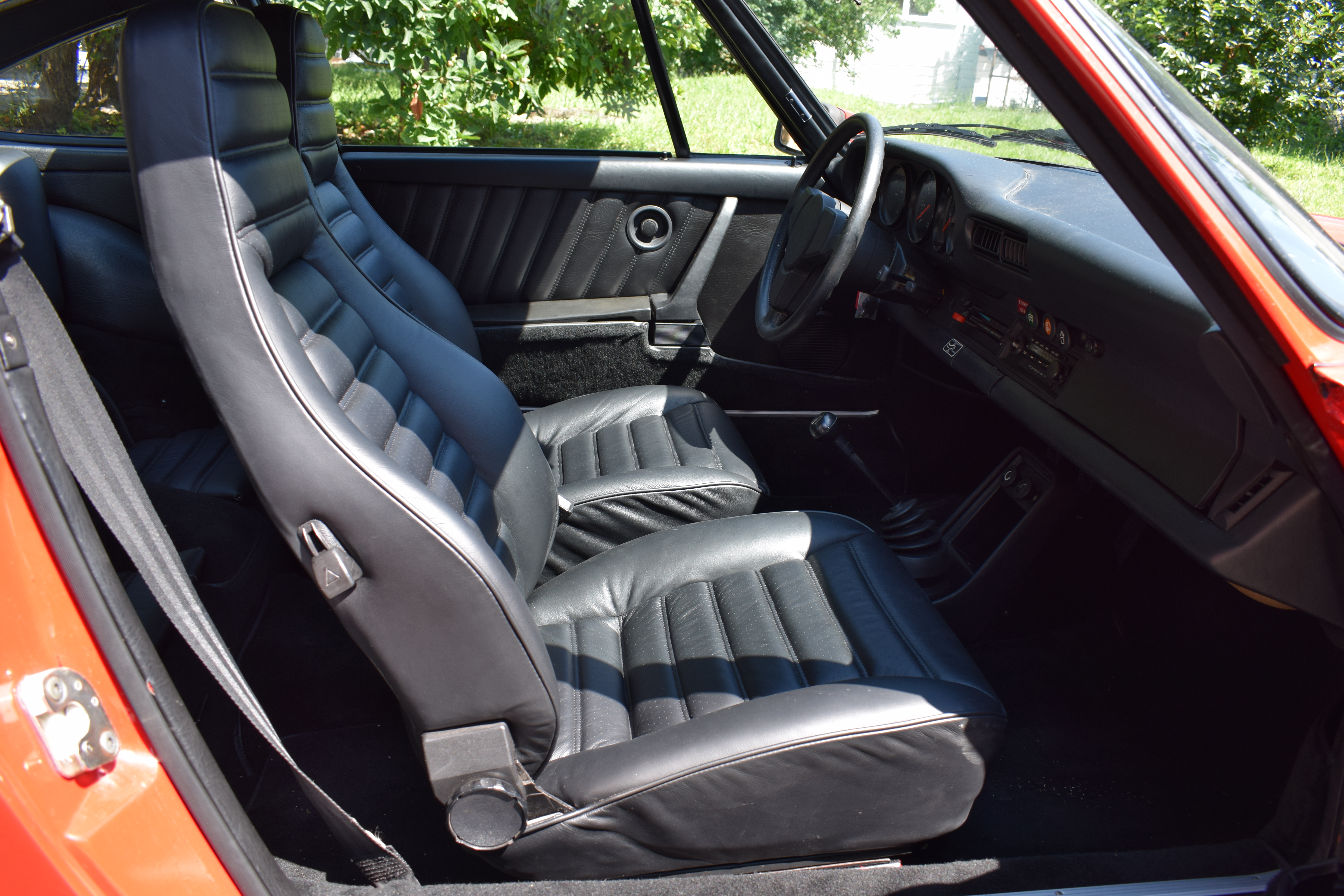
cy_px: 462
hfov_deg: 65.5
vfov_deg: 46.4
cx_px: 695
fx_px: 1045
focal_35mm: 28
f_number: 5.6
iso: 220
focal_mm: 18
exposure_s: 1/125
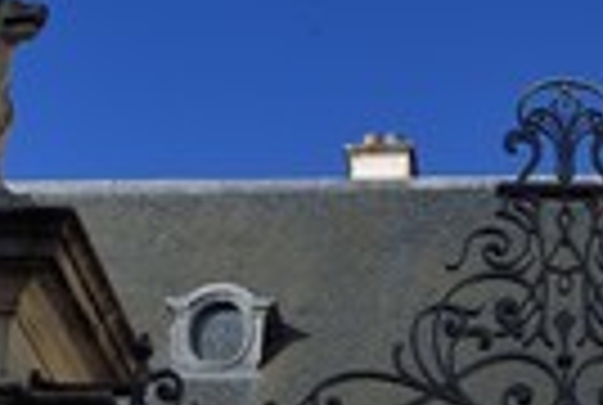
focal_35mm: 100
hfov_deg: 19.8
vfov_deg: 13.4
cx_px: 590
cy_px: 486
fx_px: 1679
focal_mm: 32
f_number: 13
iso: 200
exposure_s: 1/400
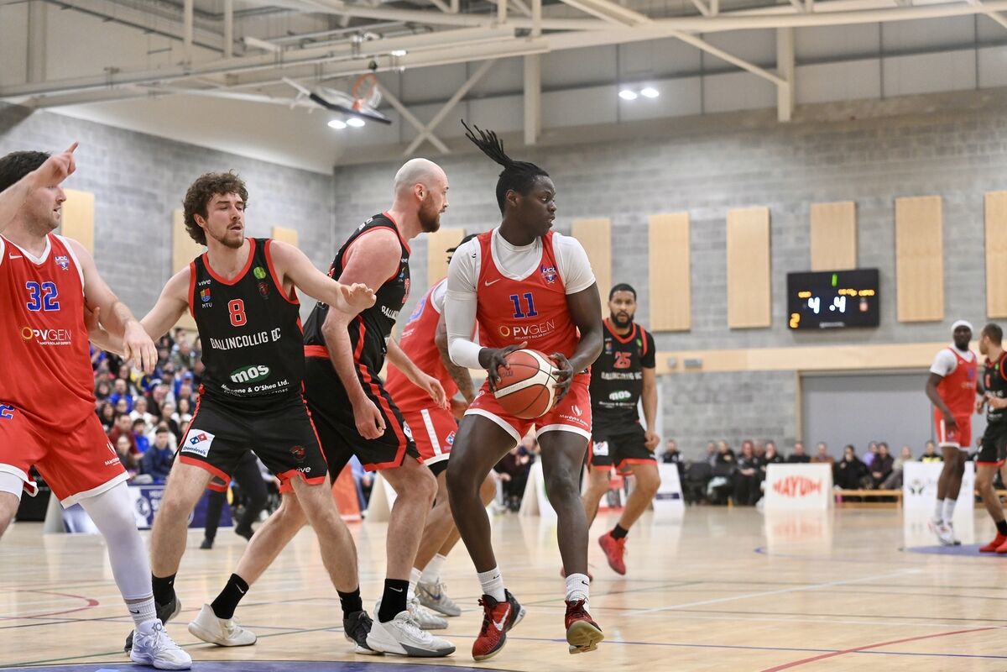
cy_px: 336
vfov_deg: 19.5
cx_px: 504
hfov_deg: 28.8
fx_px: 1958
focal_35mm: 70
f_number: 3.2
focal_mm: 70
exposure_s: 1/400
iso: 4000
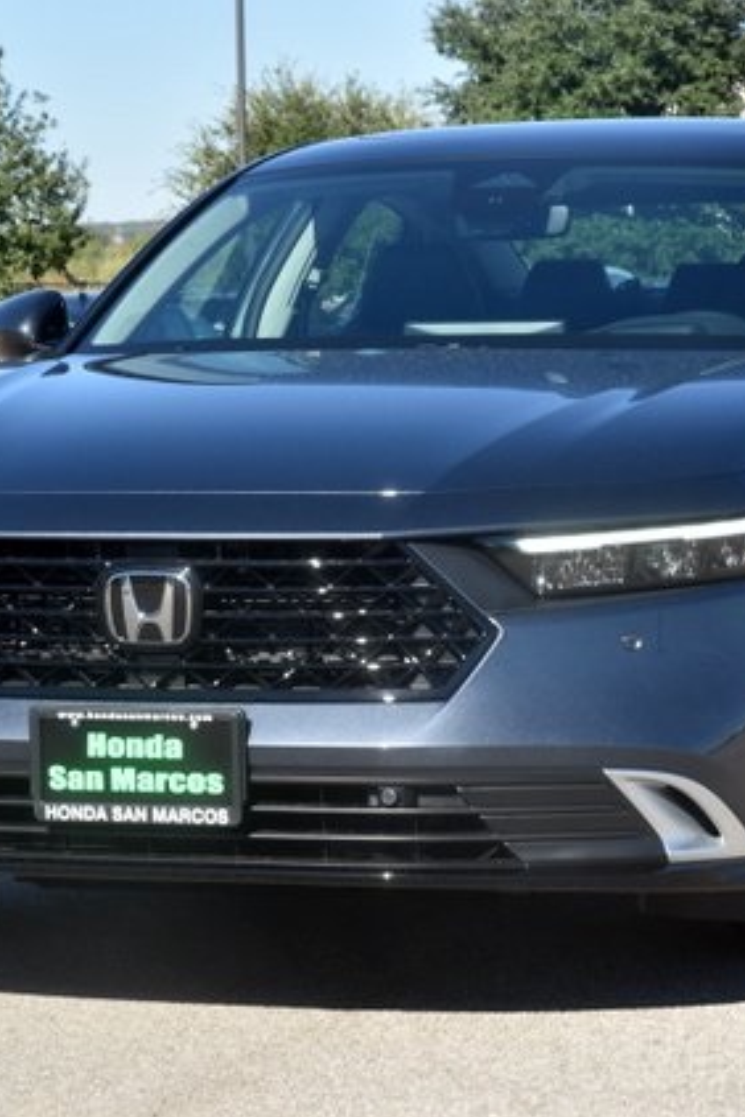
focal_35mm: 118
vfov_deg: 17.3
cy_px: 561
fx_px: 3663
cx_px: 446
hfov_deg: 11.6
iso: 200
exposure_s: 1/320
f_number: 9
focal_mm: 52
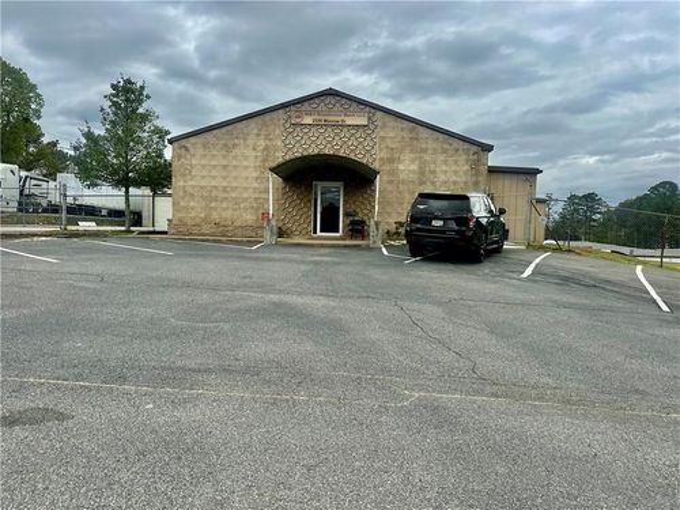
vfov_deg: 56.8
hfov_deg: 71.6
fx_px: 471
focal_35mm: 24
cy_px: 255
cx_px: 340
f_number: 1.78
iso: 80
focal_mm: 6.86
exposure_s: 1/4762
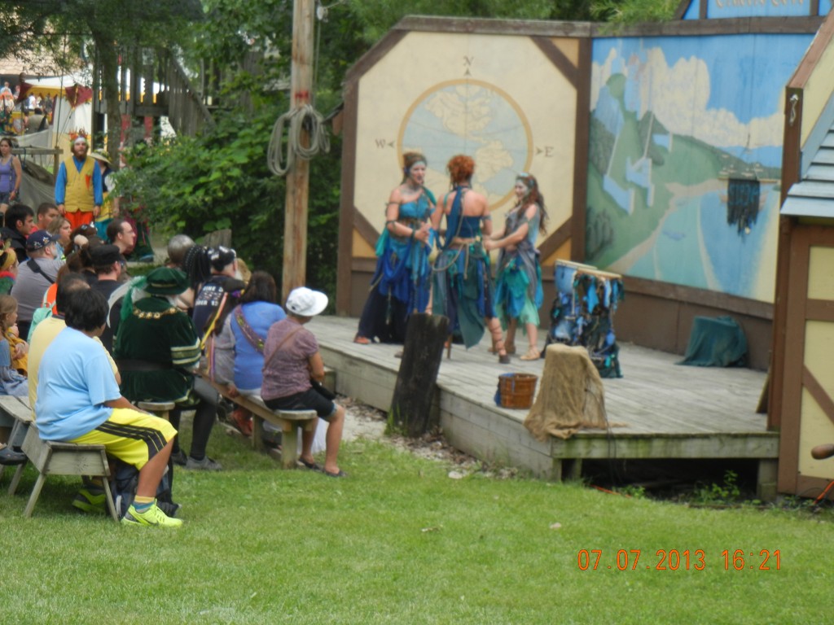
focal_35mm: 116
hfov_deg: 17.0
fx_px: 2795
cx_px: 417
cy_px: 312
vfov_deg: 12.8
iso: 160
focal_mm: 20.9
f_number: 4.6
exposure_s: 1/183
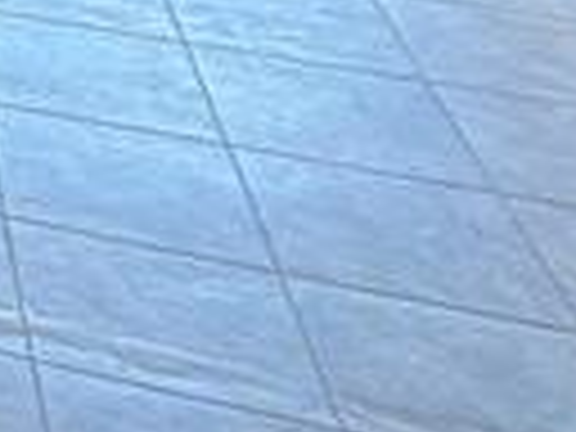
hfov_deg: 11.4
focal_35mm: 112
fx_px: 1864
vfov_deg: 10.5
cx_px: -1102
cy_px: -742
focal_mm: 2.22
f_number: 2.2
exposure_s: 1/30
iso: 125
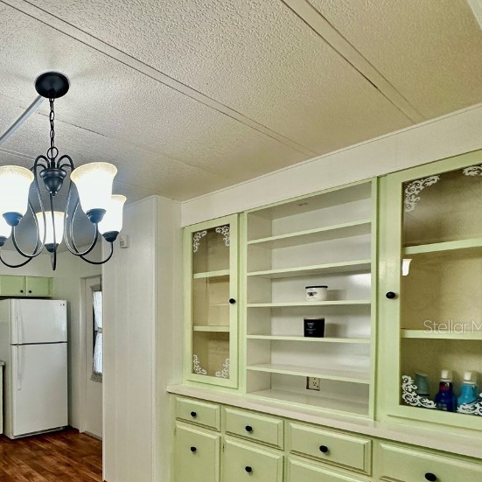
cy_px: 326
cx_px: 58
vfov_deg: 65.3
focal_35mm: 23
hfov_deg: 58.6
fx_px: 362
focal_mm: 2.22
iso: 125
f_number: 2.2
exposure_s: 1/120
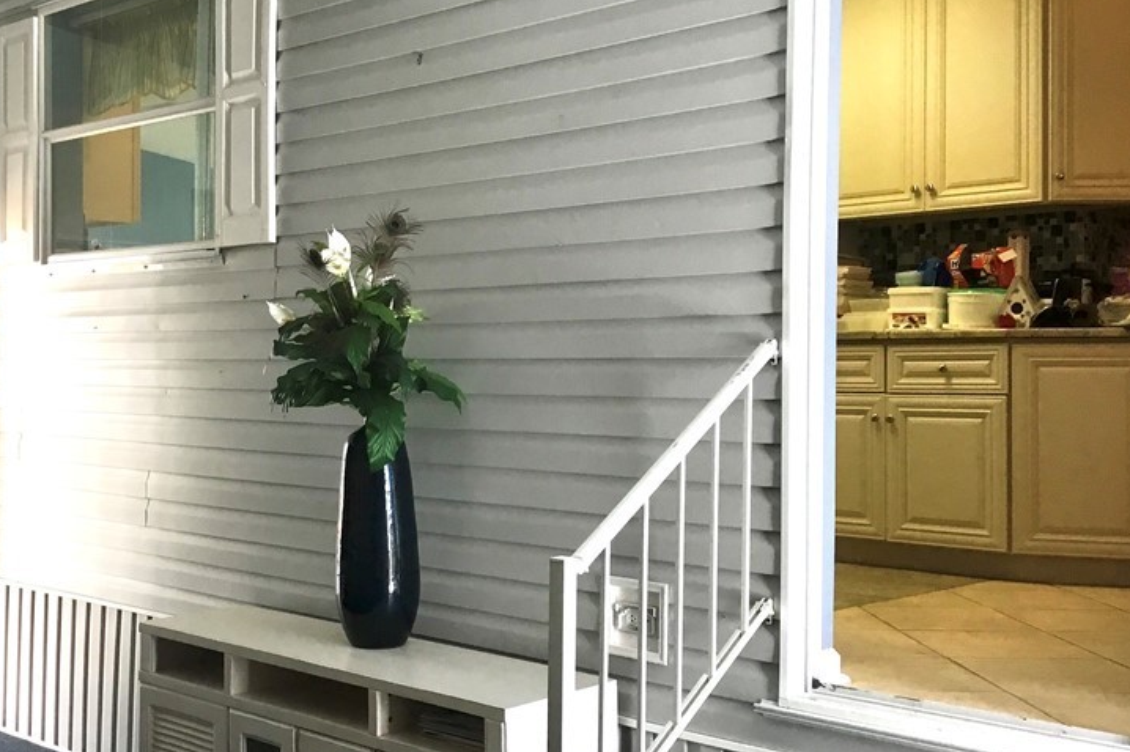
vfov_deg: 29.2
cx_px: 411
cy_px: 367
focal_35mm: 46
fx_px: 1443
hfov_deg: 42.4
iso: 32
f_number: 2.4
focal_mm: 3.3
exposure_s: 1/33
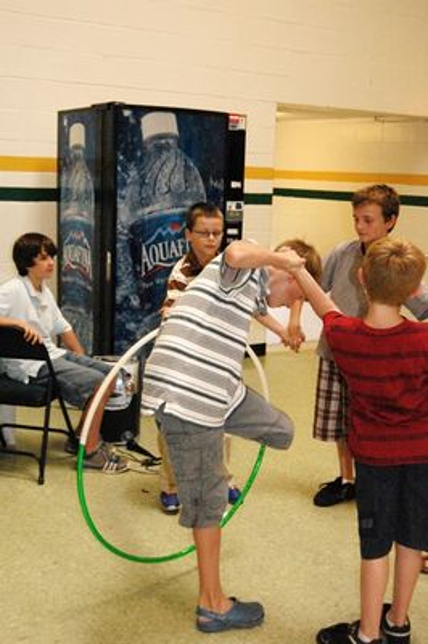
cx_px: 214
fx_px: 831
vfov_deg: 42.4
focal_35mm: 46
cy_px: 322
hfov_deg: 28.9
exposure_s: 1/250
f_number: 5
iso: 1600
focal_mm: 31
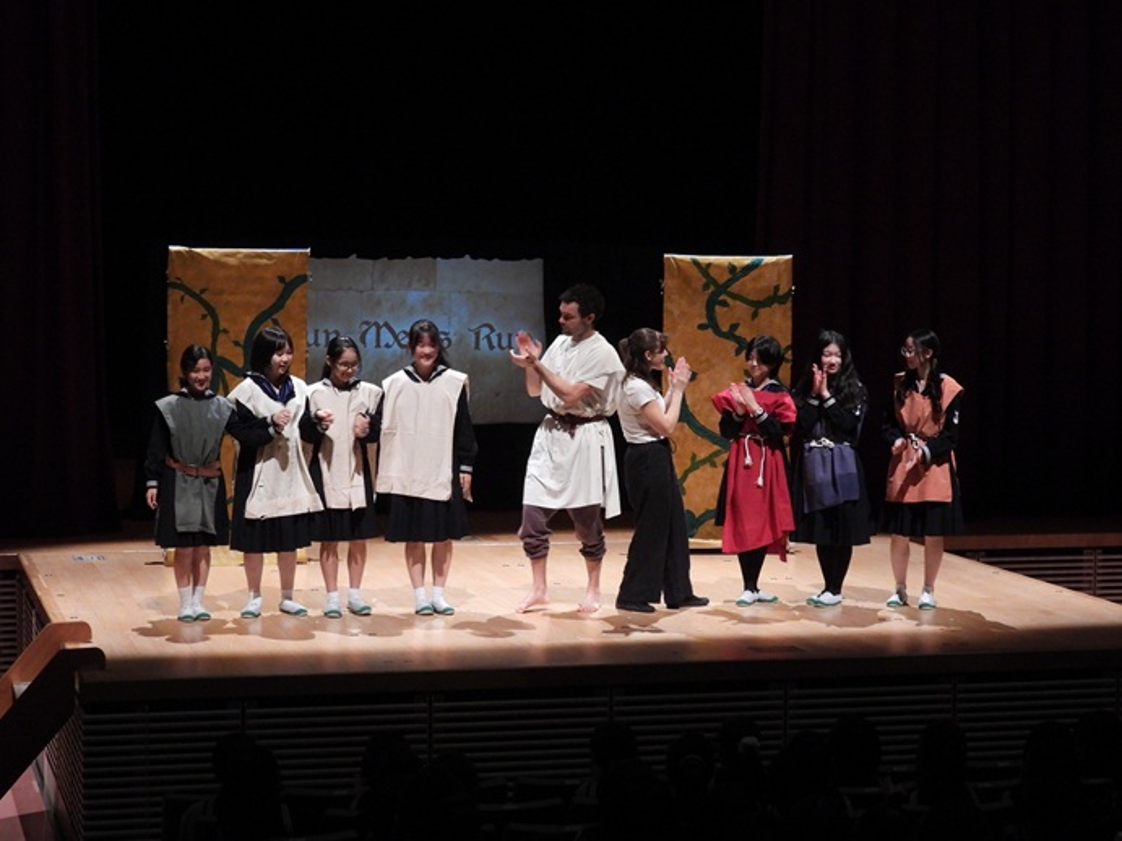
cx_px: 561
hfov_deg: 24.4
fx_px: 2593
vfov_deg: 18.4
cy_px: 420
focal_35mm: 80
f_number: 3.5
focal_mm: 14.3
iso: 800
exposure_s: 1/40
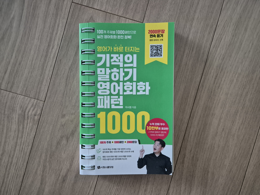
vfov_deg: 58.9
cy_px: 98
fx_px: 173
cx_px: 130
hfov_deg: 73.9
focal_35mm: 23
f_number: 1.8
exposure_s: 1/60
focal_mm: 5.4
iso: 1600
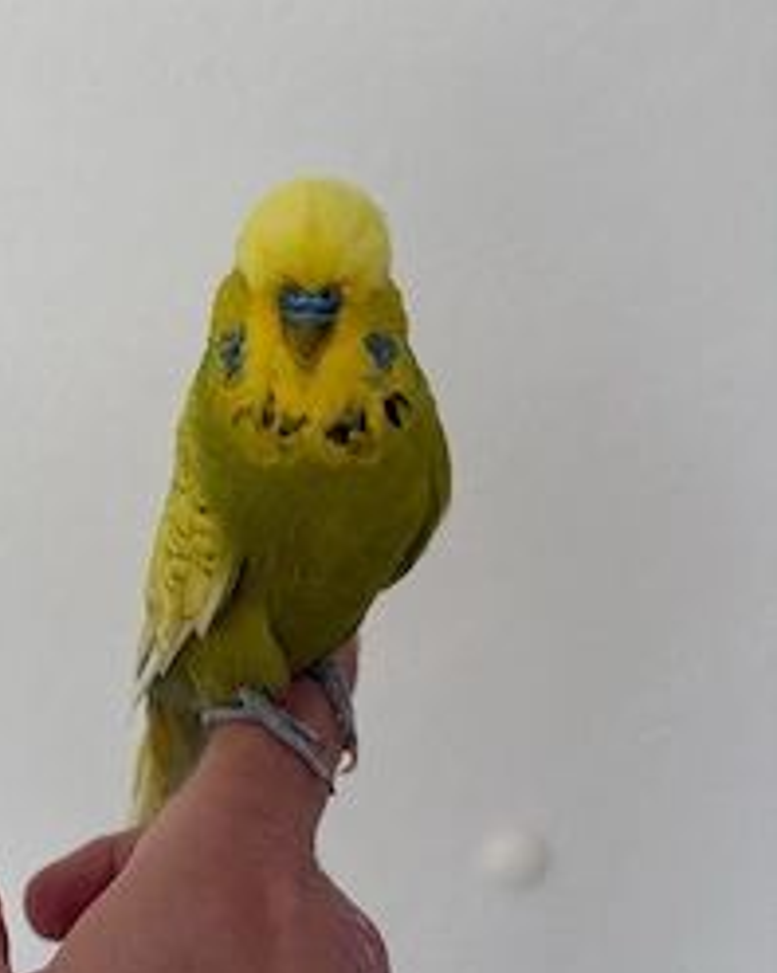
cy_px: 400
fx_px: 1180
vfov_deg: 44.6
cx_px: 192
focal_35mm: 41
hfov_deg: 35.6
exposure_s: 1/122
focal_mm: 5.96
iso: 50
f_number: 1.6
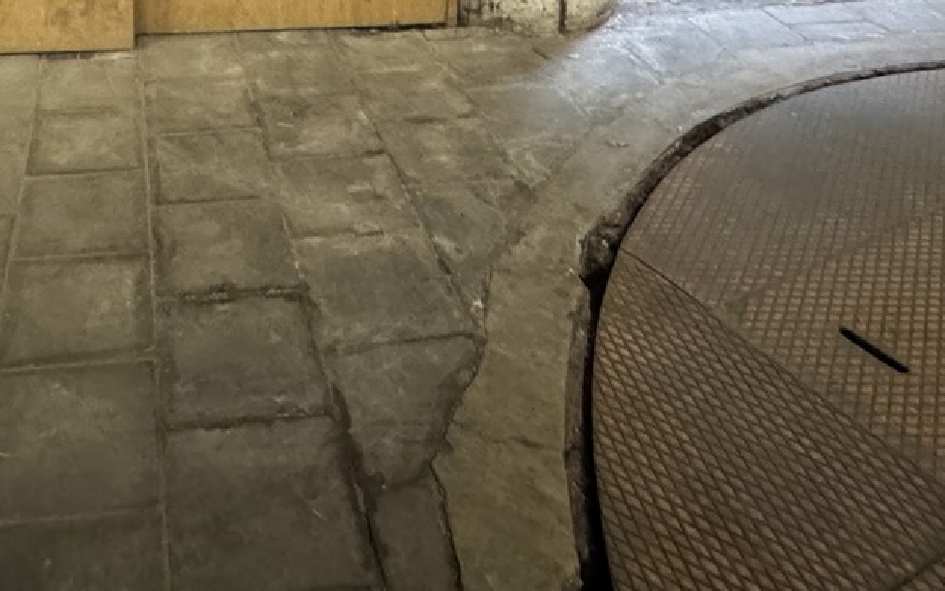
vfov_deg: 26.2
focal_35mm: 38
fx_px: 979
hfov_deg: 49.2
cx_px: 222
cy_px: -257
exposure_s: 1/33
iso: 1000
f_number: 2.2
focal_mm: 2.22
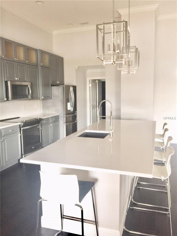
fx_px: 198
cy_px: 118
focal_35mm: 29
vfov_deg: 61.7
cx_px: 88
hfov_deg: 48.2
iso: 64
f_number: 2.2
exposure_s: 1/4
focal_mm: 4.15
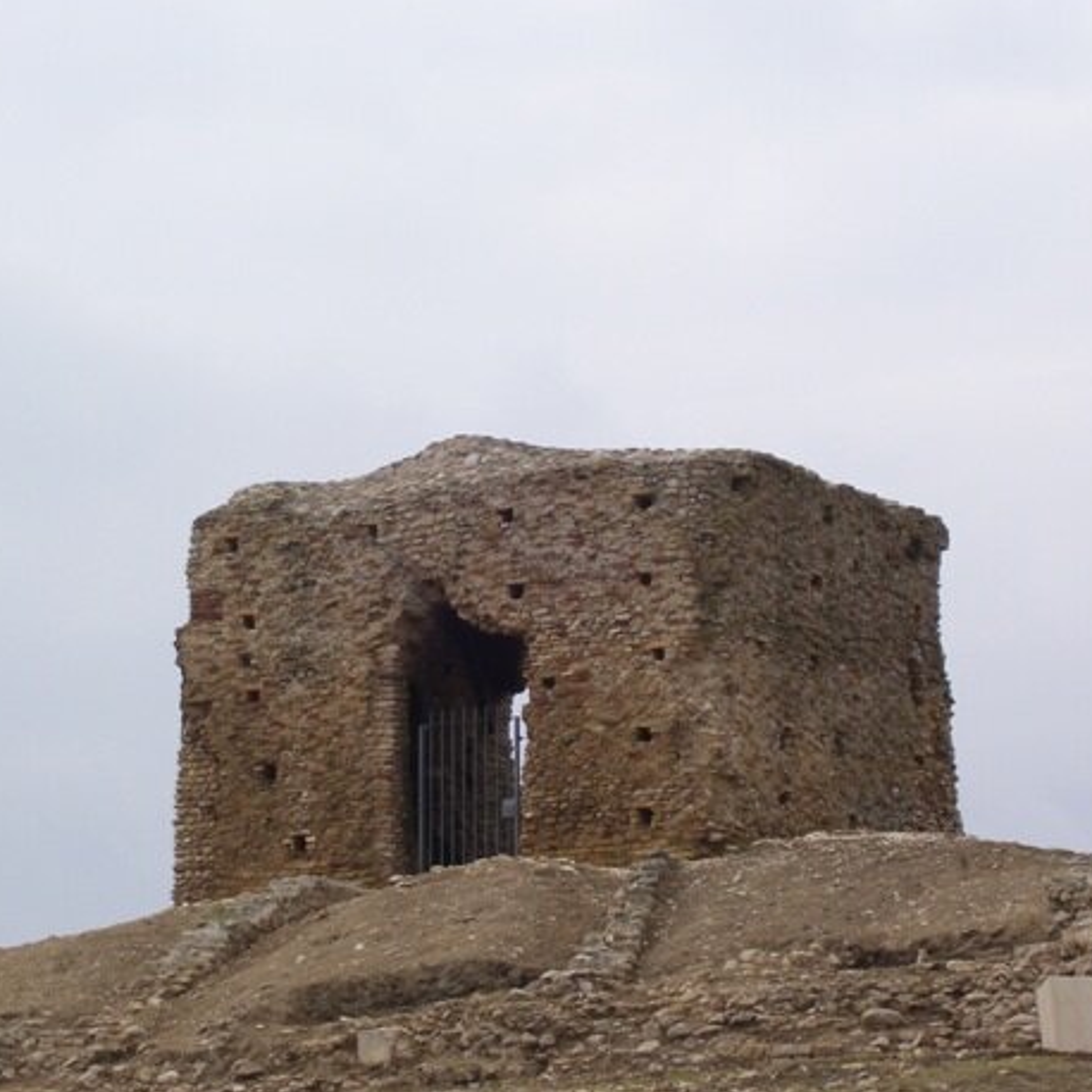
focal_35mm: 137
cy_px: 544
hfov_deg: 12.7
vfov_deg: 12.7
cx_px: 517
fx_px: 4890
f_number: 4.6
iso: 80
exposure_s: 1/350
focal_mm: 18
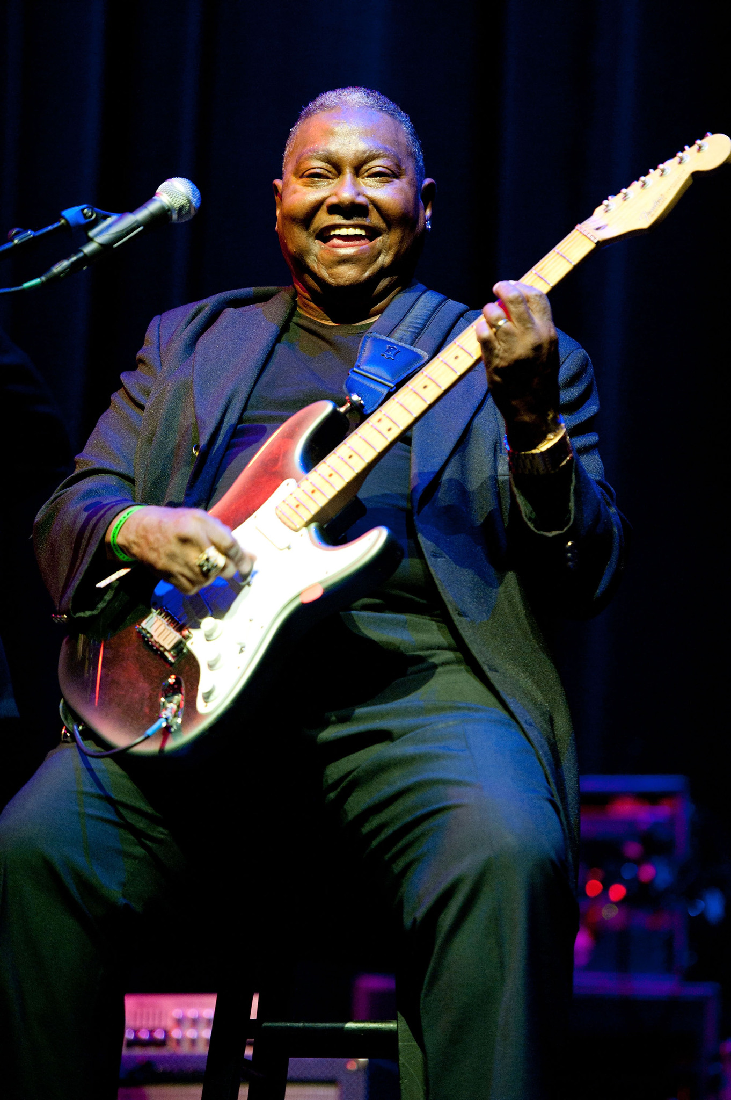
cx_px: 366
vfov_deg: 12.8
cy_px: 550
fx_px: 4881
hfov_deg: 8.6
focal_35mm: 160
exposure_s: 1/250
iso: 1600
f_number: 2.8
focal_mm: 160
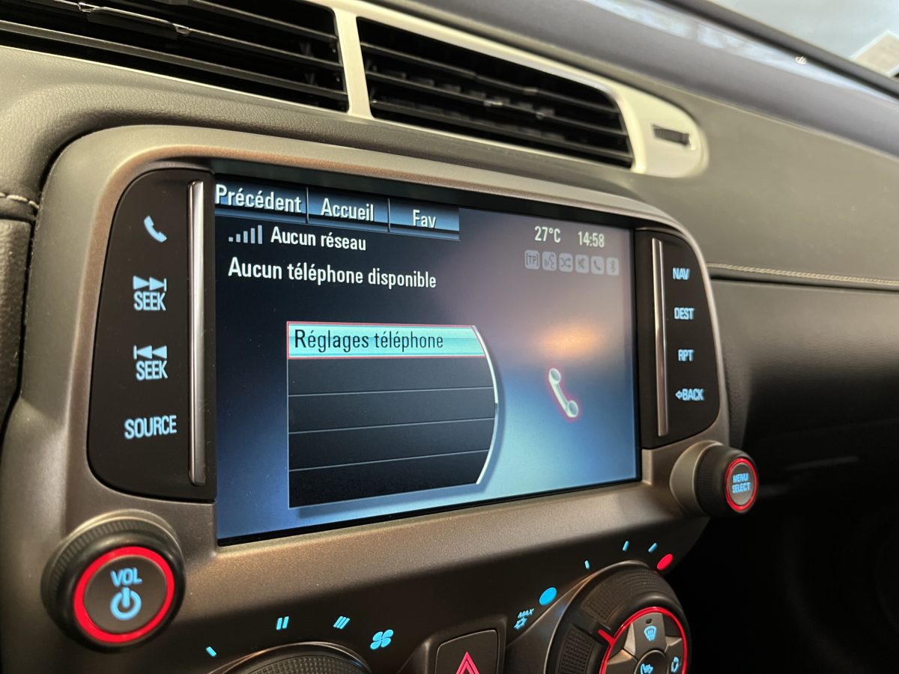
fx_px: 675
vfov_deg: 53.1
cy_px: 337
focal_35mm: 26
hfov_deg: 67.3
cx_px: 450
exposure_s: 1/38
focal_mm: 5.1
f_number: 1.6
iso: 500
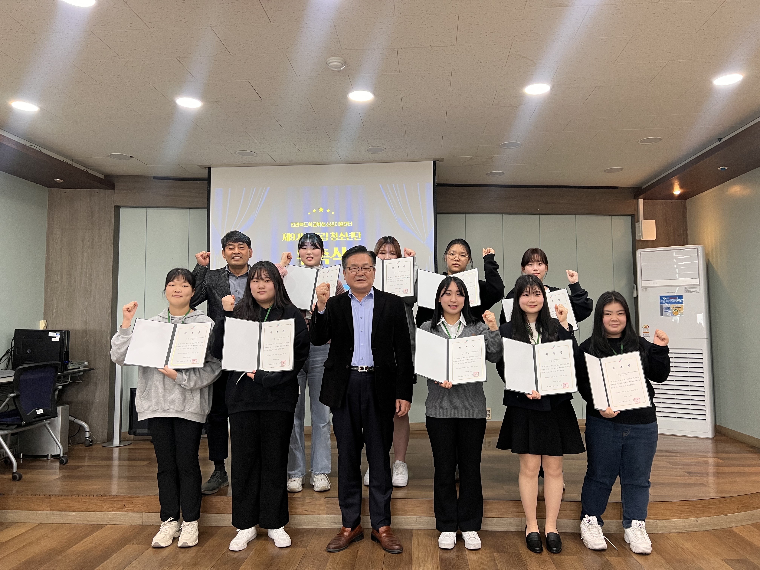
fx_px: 571
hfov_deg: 67.3
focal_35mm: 26
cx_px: 380
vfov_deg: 53.1
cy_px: 285
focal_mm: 5.7
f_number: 1.5
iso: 80
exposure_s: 1/60
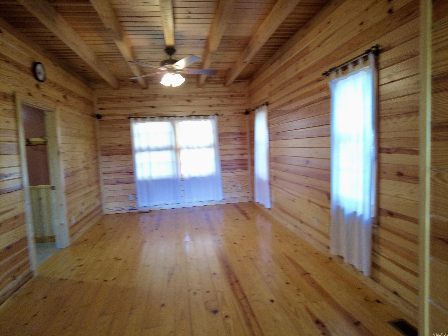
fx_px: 259
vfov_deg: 66.0
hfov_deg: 81.7
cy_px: 168
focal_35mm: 20
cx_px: 224
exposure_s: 1/10
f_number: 1.8
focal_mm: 4.4
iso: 400
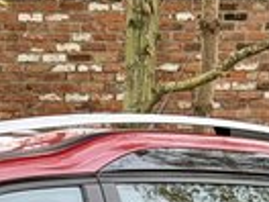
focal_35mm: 291
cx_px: -232
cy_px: 520
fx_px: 2261
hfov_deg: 6.6
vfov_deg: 4.9
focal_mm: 6.76
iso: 64
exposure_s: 1/191
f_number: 1.78
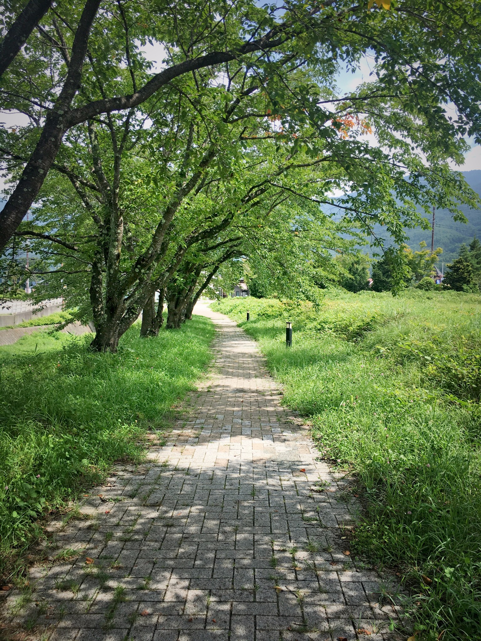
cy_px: 320
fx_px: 537
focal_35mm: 29
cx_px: 240
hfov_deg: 48.2
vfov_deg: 61.7
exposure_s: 1/801
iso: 25
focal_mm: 4.15
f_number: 2.2
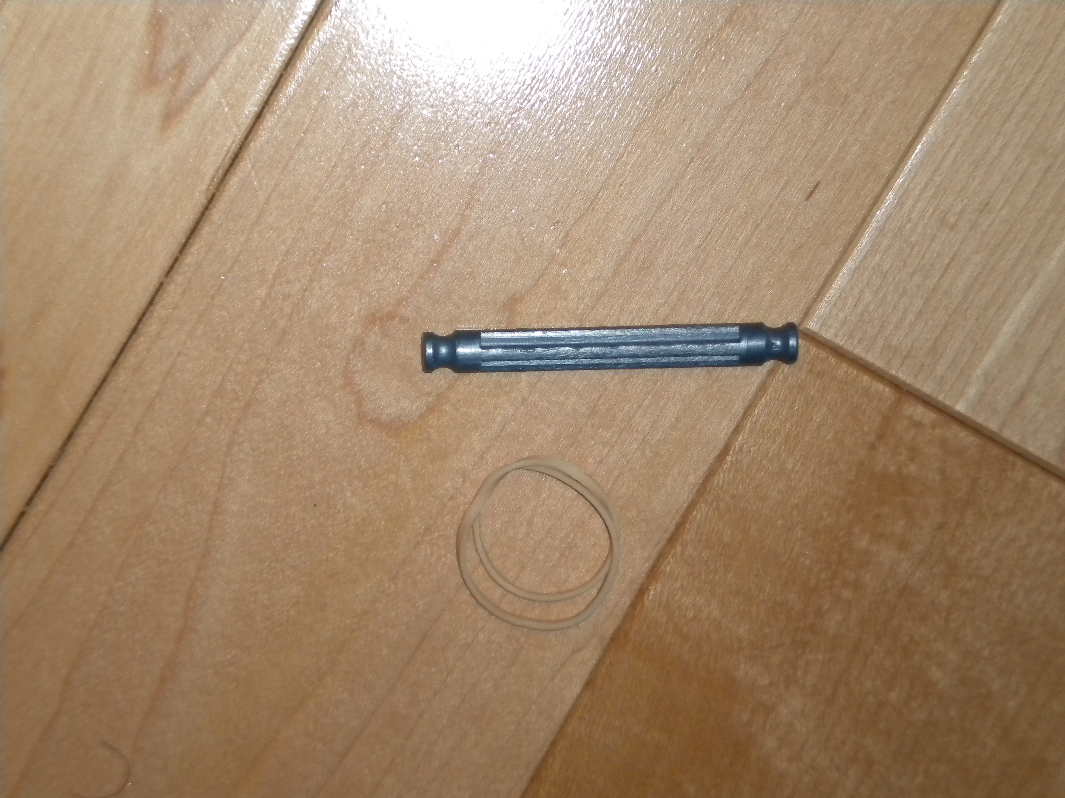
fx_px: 3230
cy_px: 399
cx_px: 532
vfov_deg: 14.1
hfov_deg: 18.7
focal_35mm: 105
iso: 400
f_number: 5.9
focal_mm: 18.9
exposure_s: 1/60
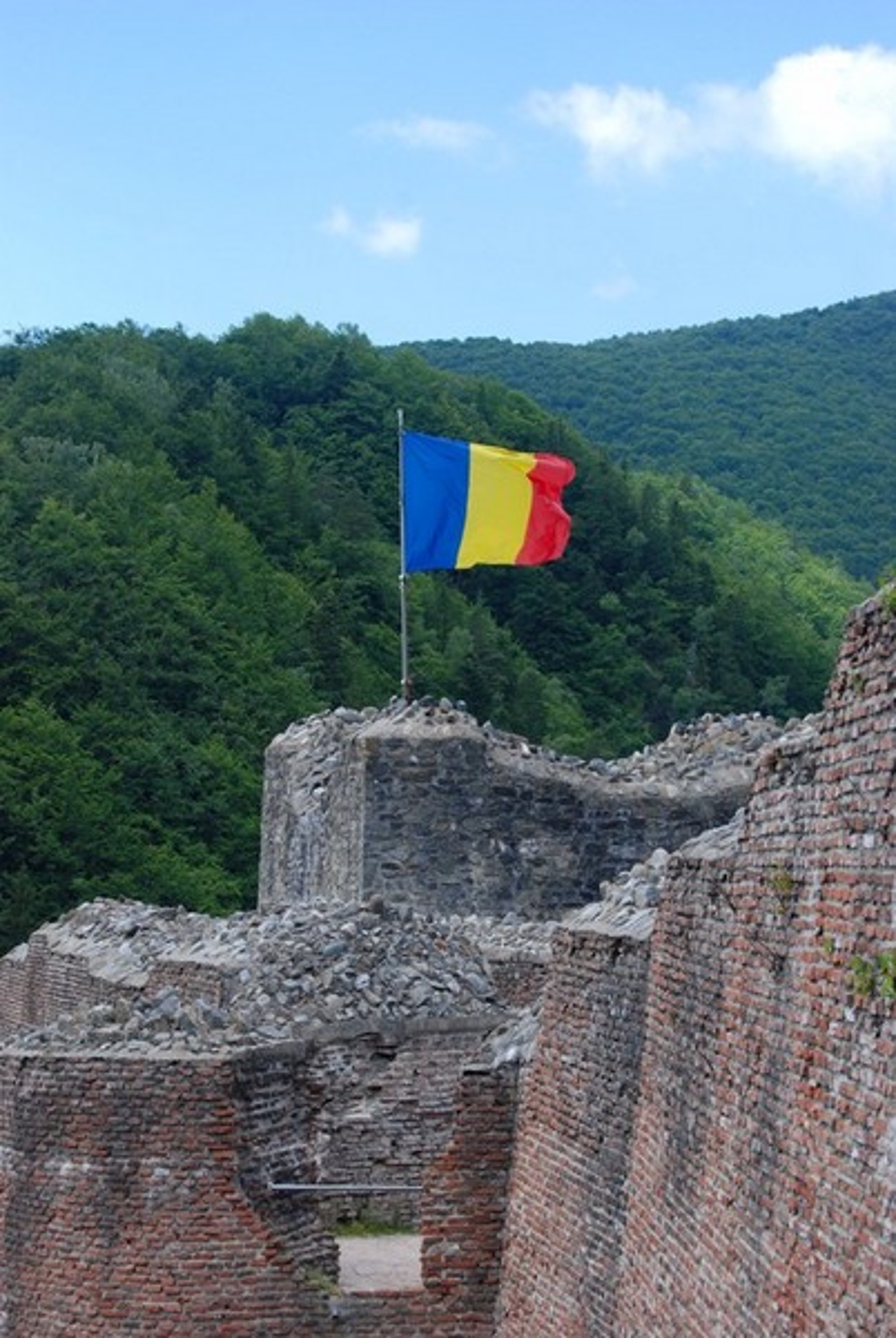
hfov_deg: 17.6
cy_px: 669
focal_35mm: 78
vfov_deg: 26.0
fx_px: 2902
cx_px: 448
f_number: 7.1
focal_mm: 52
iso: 200
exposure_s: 1/200
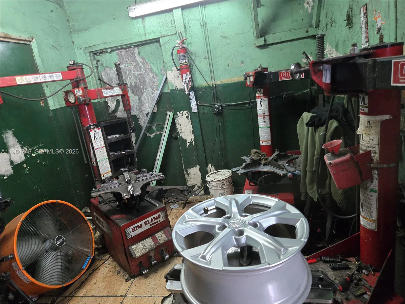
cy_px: 152
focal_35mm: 23
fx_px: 269
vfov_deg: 58.9
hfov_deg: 73.9
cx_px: 202
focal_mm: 5.4
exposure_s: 1/120
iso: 800
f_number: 1.8
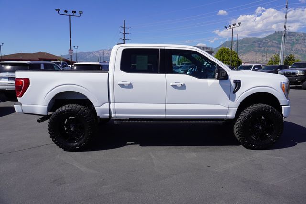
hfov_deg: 73.7
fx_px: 204
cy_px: 102
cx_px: 153
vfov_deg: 53.2
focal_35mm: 24
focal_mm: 16
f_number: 8
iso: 100
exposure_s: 1/400
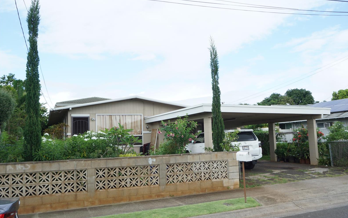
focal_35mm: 33
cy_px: 108
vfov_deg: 38.9
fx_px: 308
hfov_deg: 58.9
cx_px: 175
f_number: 6.3
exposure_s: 1/100
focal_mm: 21
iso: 100
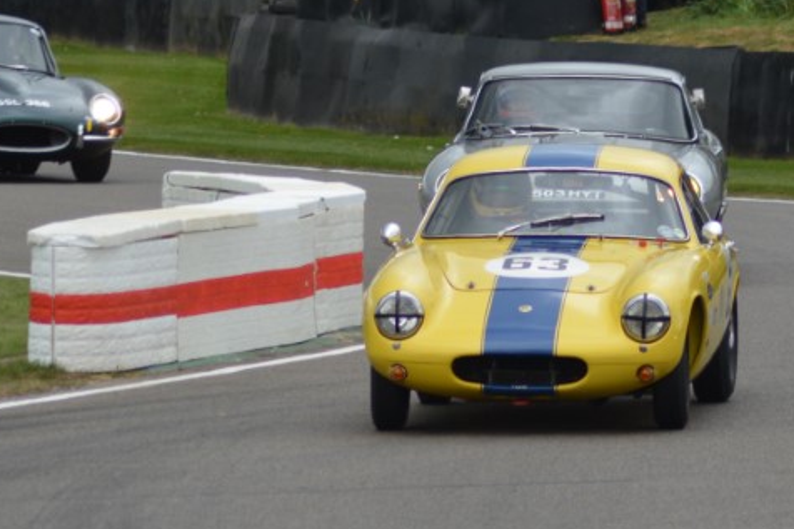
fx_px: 6812
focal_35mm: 309
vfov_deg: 4.4
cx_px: 372
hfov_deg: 6.7
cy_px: 181
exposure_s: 1/640
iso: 400
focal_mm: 140
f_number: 5
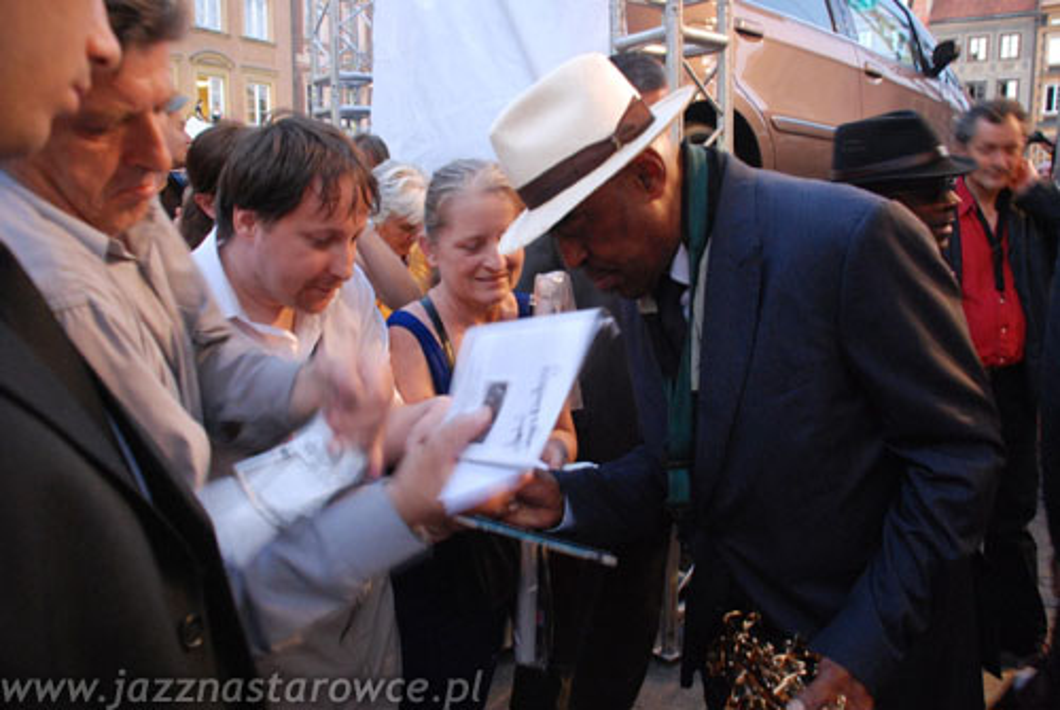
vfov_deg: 48.1
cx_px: 530
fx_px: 796
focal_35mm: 27
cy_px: 355
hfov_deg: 67.3
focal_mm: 18
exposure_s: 1/10
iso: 1250
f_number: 3.5
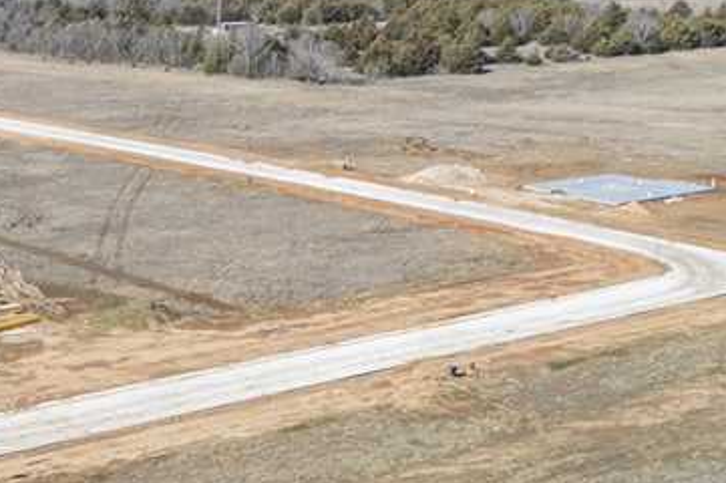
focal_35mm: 78
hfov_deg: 24.0
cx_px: -109
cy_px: 415
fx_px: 1572
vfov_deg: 17.3
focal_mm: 8.38
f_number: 2.8
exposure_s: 1/2000
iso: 110
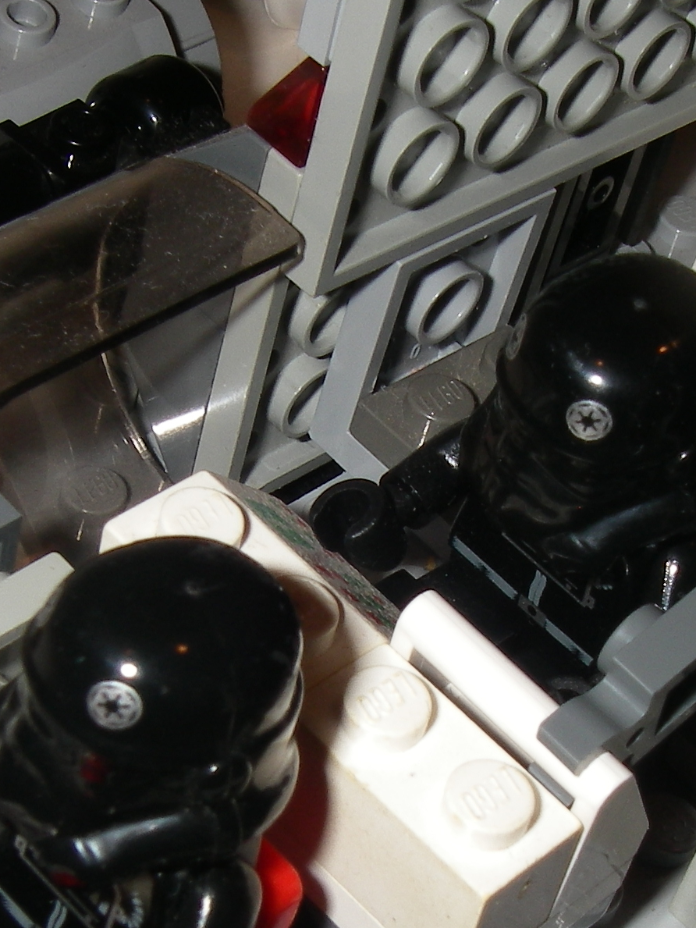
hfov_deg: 16.4
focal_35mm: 90
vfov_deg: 21.7
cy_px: 610
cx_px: 389
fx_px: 2412
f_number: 6.6
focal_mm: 6.3
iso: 64
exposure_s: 1/40
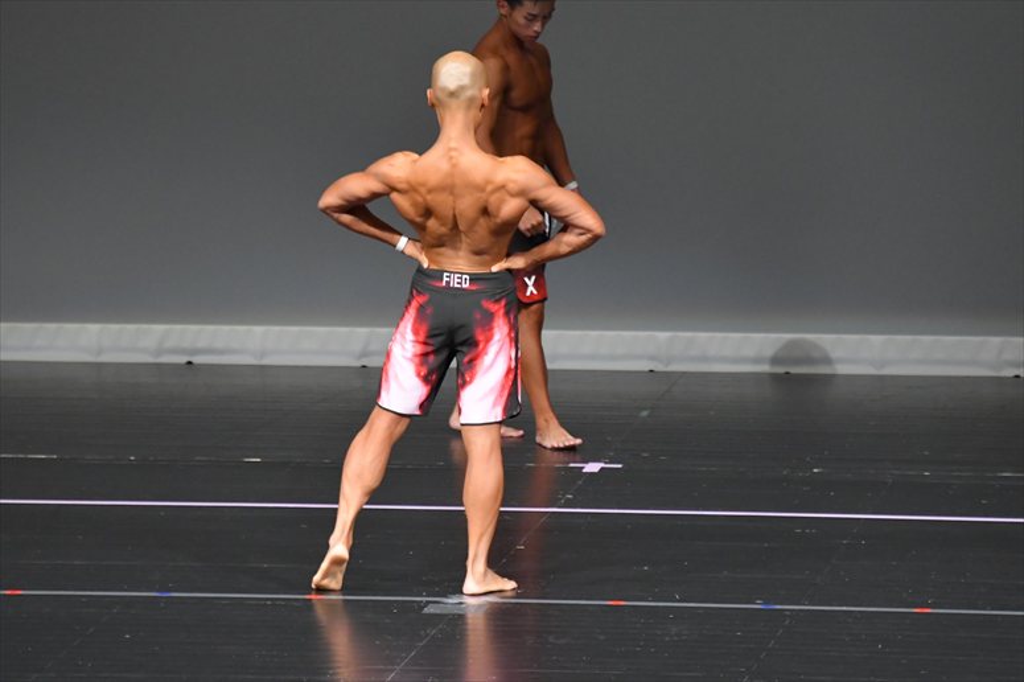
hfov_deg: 5.5
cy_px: 341
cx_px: 512
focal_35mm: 375
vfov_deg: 3.7
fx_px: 10662
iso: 5000
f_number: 5.6
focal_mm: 250
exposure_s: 1/400
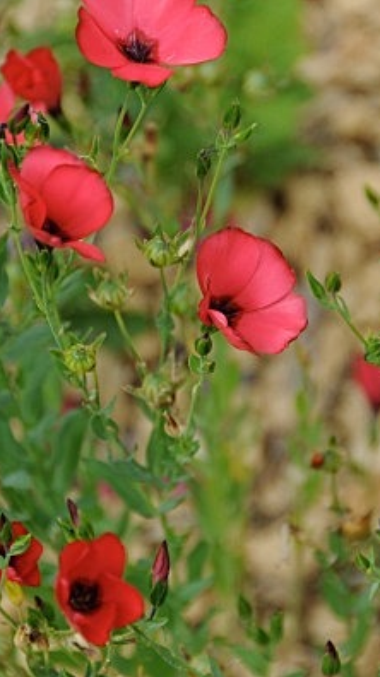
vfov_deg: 4.5
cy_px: 338
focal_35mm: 476
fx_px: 8548
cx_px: 180
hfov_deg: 2.5
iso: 200
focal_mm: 200
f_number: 5.6
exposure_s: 1/400
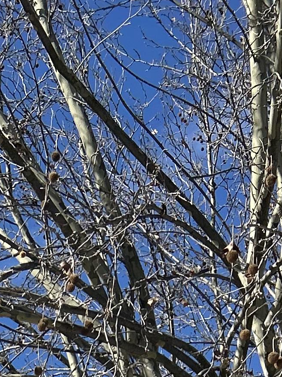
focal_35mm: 120
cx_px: -28
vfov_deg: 13.3
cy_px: 836
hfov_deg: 12.1
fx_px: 1304
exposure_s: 1/4630
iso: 50
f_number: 1.5
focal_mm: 5.7
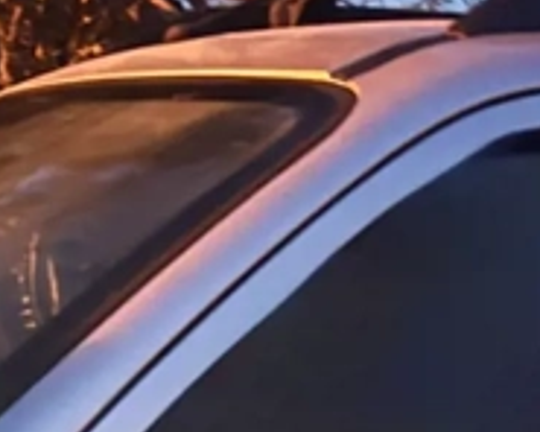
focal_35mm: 169
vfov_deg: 8.4
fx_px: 2701
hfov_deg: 11.3
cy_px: 1027
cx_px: 508
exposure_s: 1/2
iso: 1250
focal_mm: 6.76
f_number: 1.78
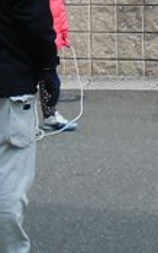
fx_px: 1526
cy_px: -17
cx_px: 96
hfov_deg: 5.9
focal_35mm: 221
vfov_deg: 9.4
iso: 64
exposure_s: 1/200
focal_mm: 10.11
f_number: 4.5
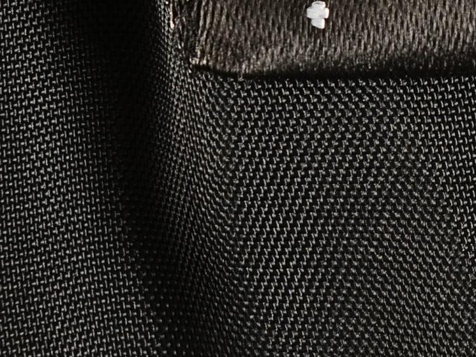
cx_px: 687
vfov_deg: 4.5
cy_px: -302
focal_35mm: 328
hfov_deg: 6.0
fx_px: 4512
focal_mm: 46
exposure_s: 1/80
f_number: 10
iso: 400
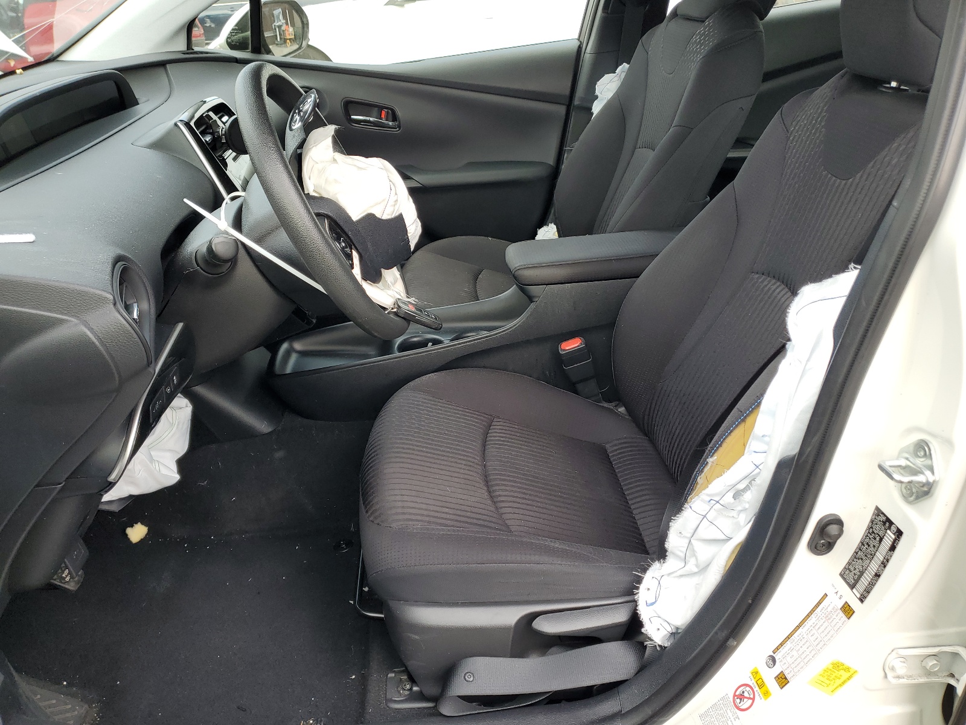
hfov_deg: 67.3
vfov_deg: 53.1
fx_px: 726
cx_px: 483
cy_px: 362
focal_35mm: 26
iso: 50
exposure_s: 1/256
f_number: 1.5
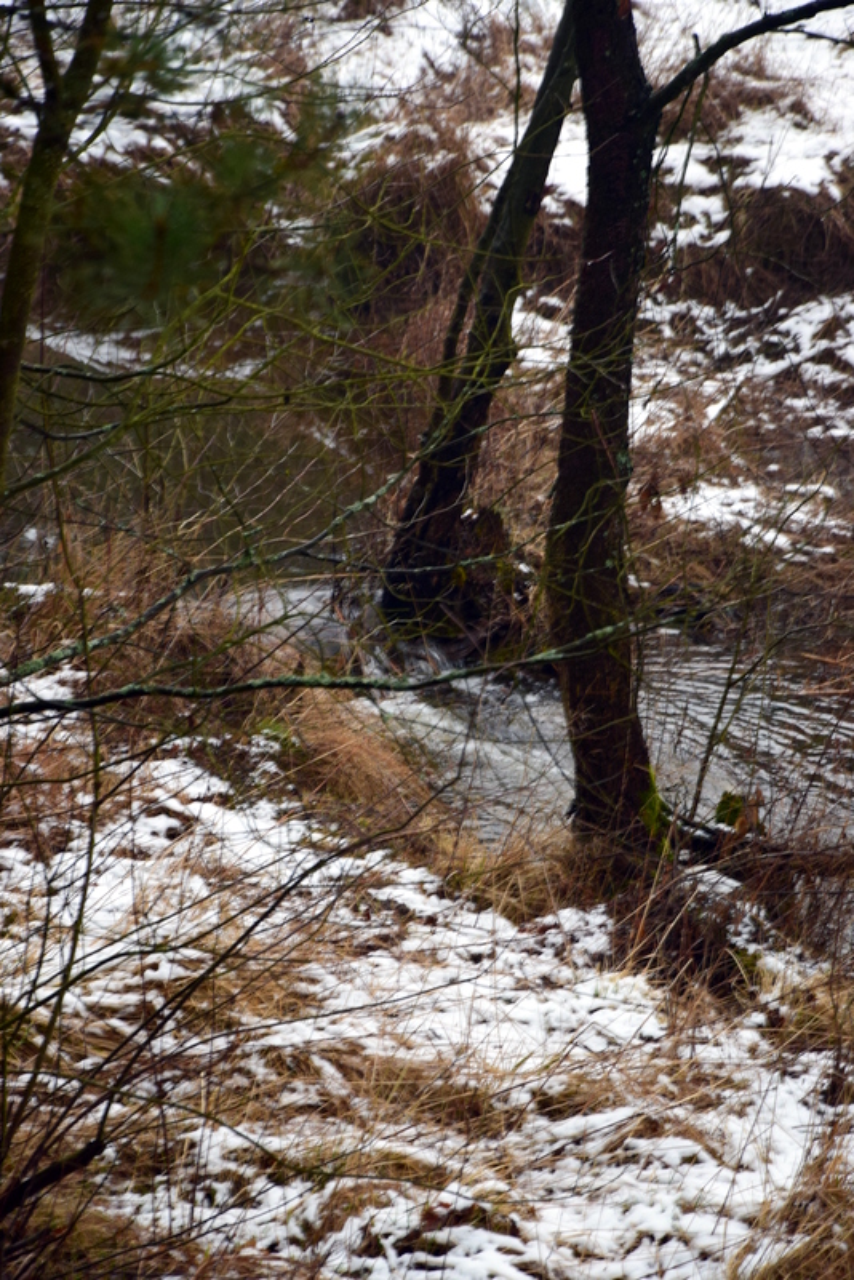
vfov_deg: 13.0
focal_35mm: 158
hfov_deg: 8.7
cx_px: 427
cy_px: 640
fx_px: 5599
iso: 450
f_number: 7.1
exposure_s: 1/30
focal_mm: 105
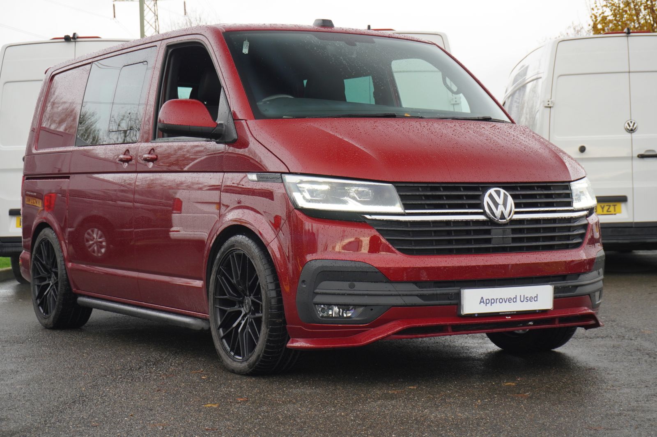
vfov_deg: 19.7
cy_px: 218
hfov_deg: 29.3
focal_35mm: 69
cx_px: 328
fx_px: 1258
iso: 400
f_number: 5.6
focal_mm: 46
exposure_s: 1/90
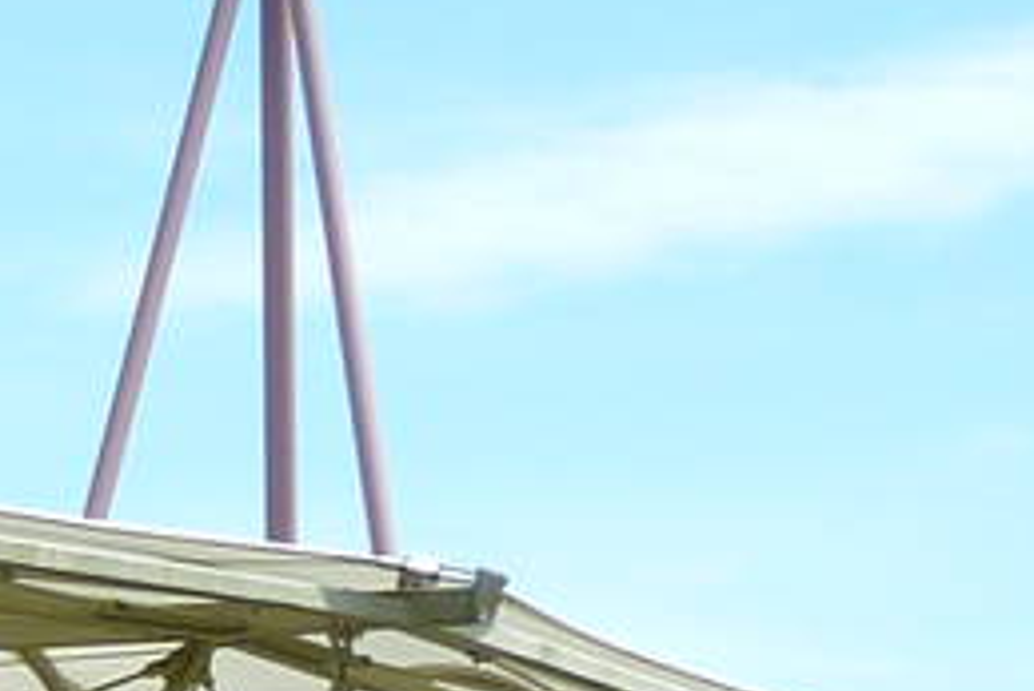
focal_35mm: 186
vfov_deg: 7.1
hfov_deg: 9.2
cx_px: -1860
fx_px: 5345
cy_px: 1382
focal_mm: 4.7
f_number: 3.4
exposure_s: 1/500
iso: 100
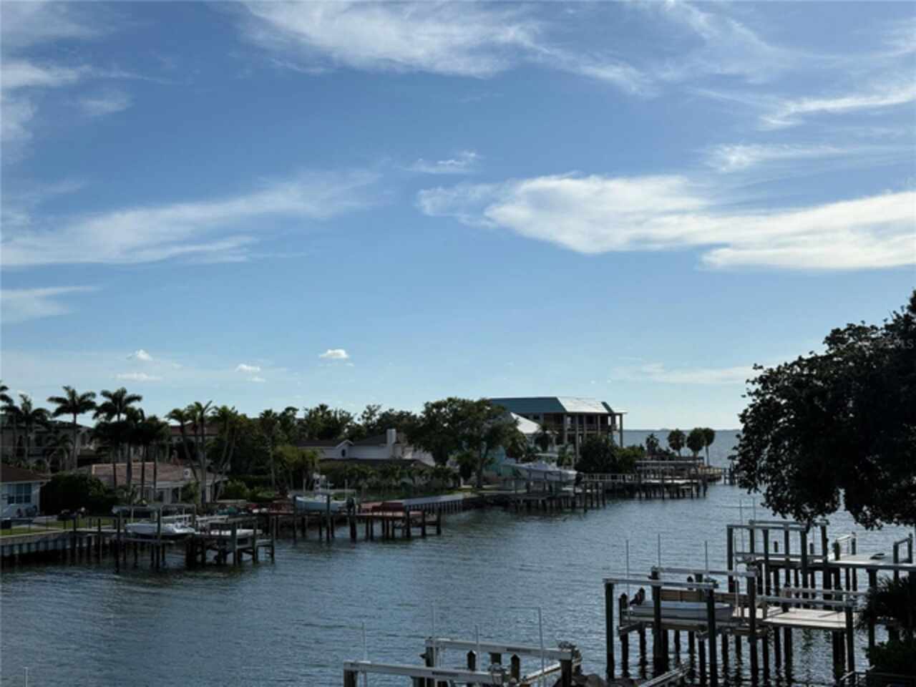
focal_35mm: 48
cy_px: 344
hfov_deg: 39.7
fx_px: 1270
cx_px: 458
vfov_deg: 30.3
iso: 64
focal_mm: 6.76
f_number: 1.78
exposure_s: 1/11364
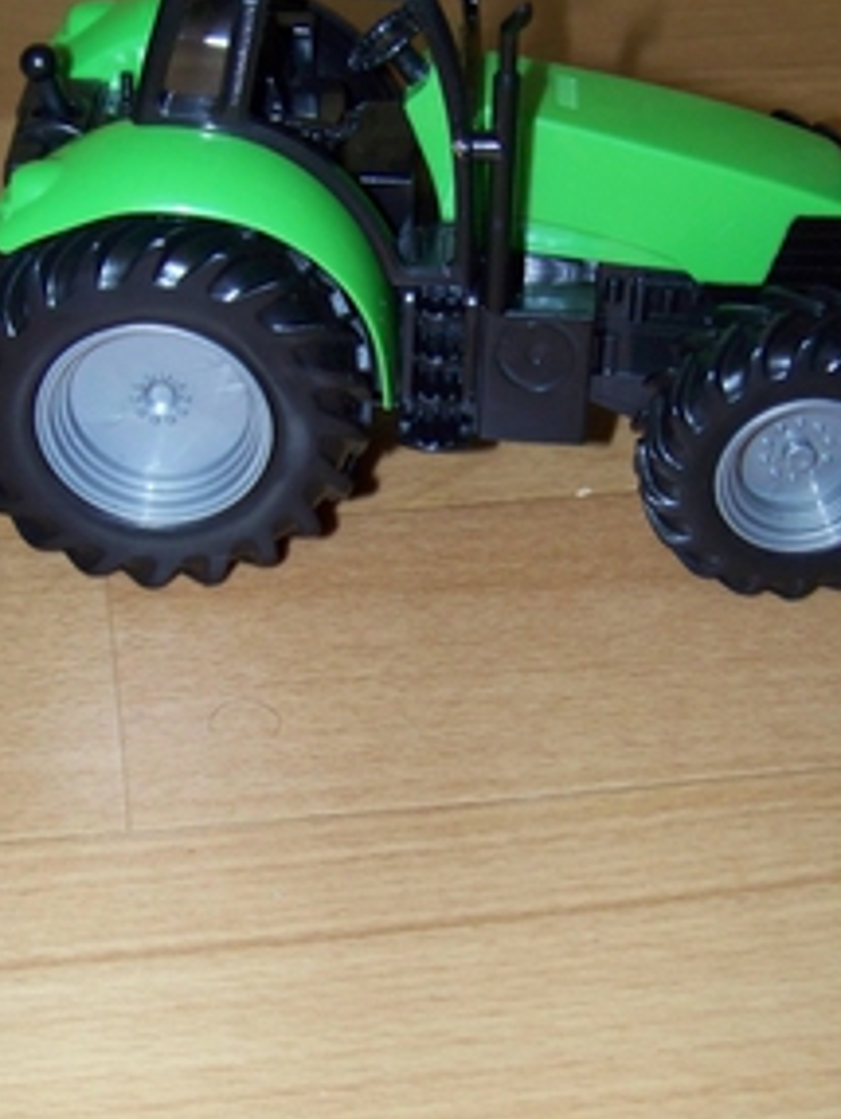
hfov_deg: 19.2
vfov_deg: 25.3
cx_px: 465
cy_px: 497
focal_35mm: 77
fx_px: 2491
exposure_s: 1/30
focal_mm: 7.6
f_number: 2.8
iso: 200
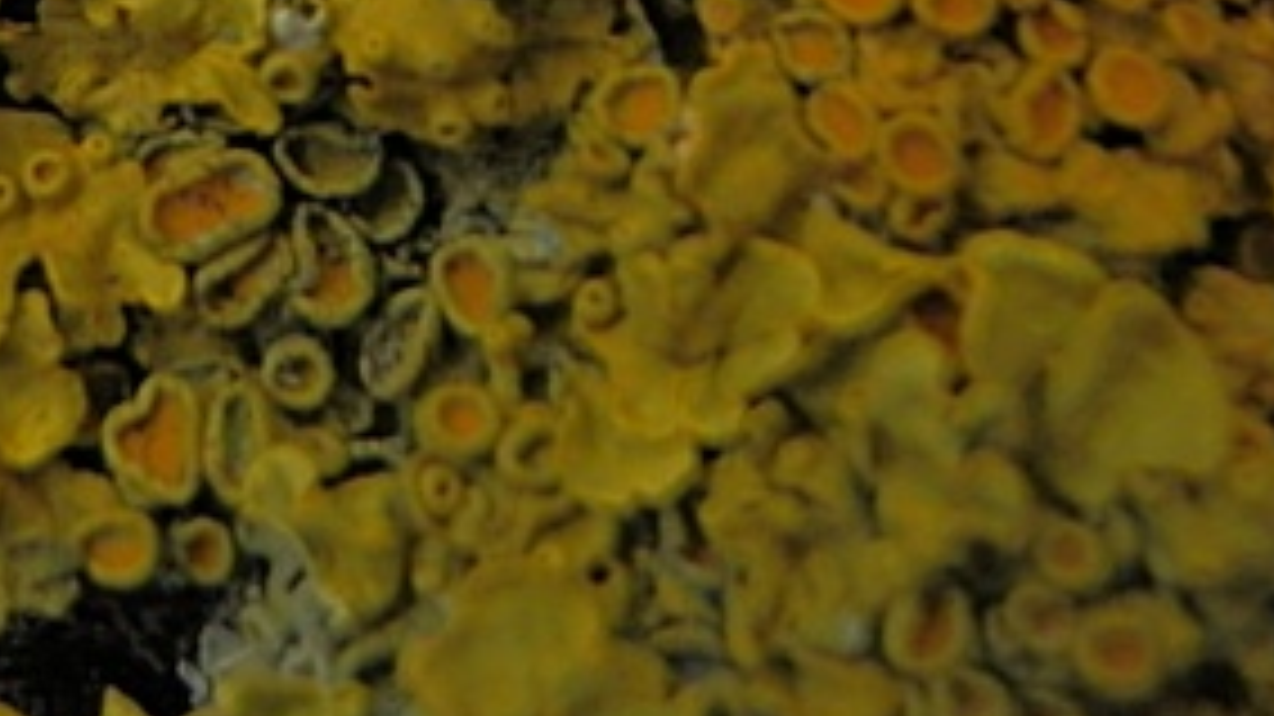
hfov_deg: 18.6
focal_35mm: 114
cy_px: -608
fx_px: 3850
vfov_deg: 10.0
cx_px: 234
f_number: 3.9
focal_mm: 6.7
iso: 250
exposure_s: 1/320
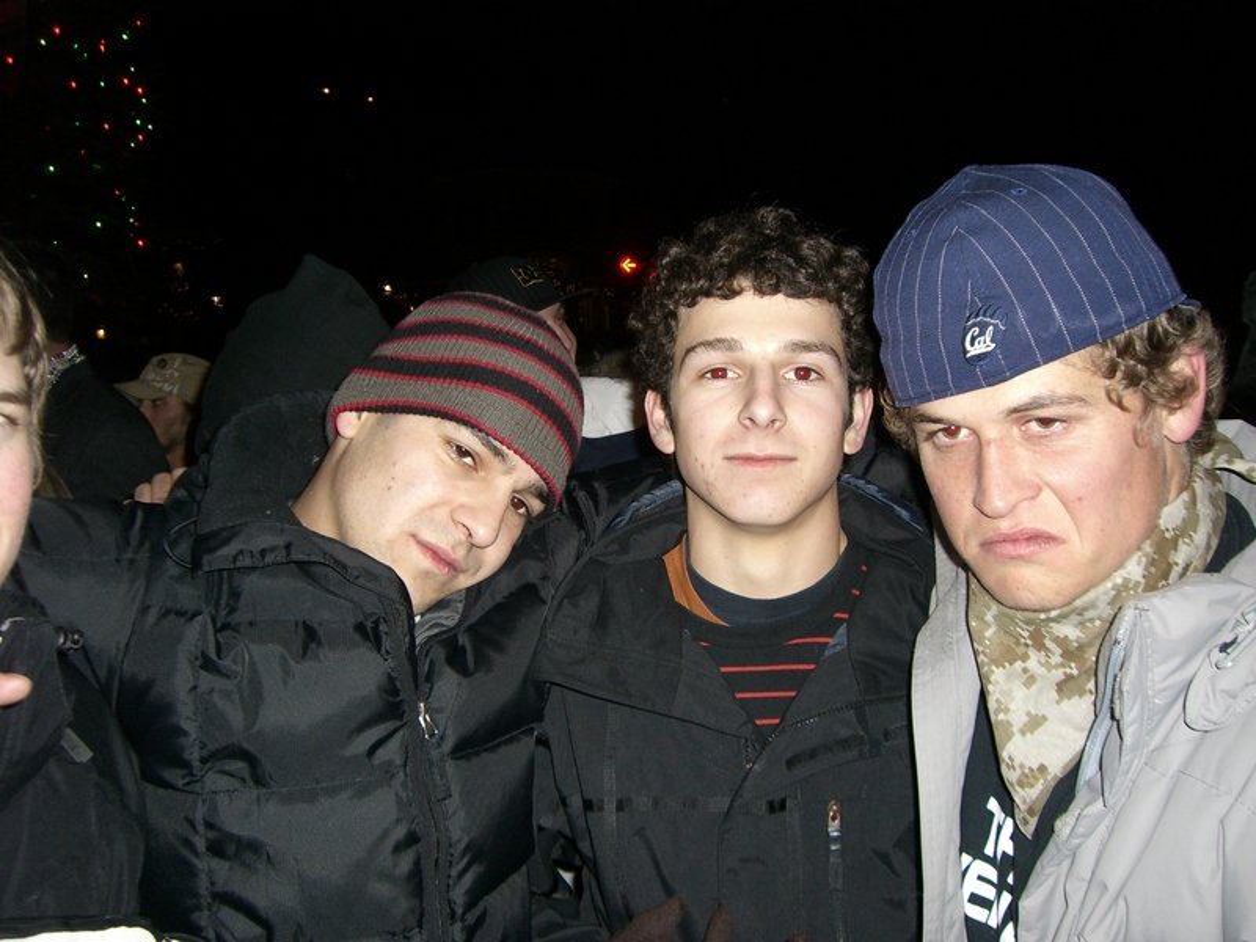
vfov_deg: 37.7
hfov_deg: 49.0
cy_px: 471
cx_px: 628
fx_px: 1379
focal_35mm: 38
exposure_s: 1/60
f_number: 2.7
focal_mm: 6.2
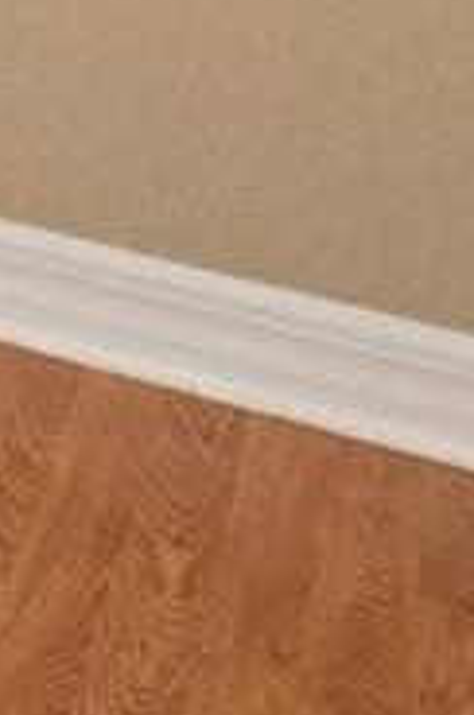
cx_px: -2191
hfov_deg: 5.6
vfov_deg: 13.5
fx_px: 2418
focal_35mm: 122
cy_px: -851
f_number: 8
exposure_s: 1/25
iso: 400
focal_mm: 14
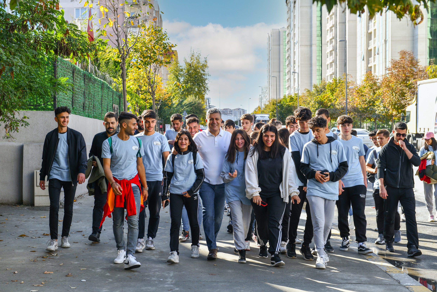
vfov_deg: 21.9
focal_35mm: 62
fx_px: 753
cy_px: 146
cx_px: 218
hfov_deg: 32.4
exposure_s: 1/250
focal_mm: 62
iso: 200
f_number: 7.1
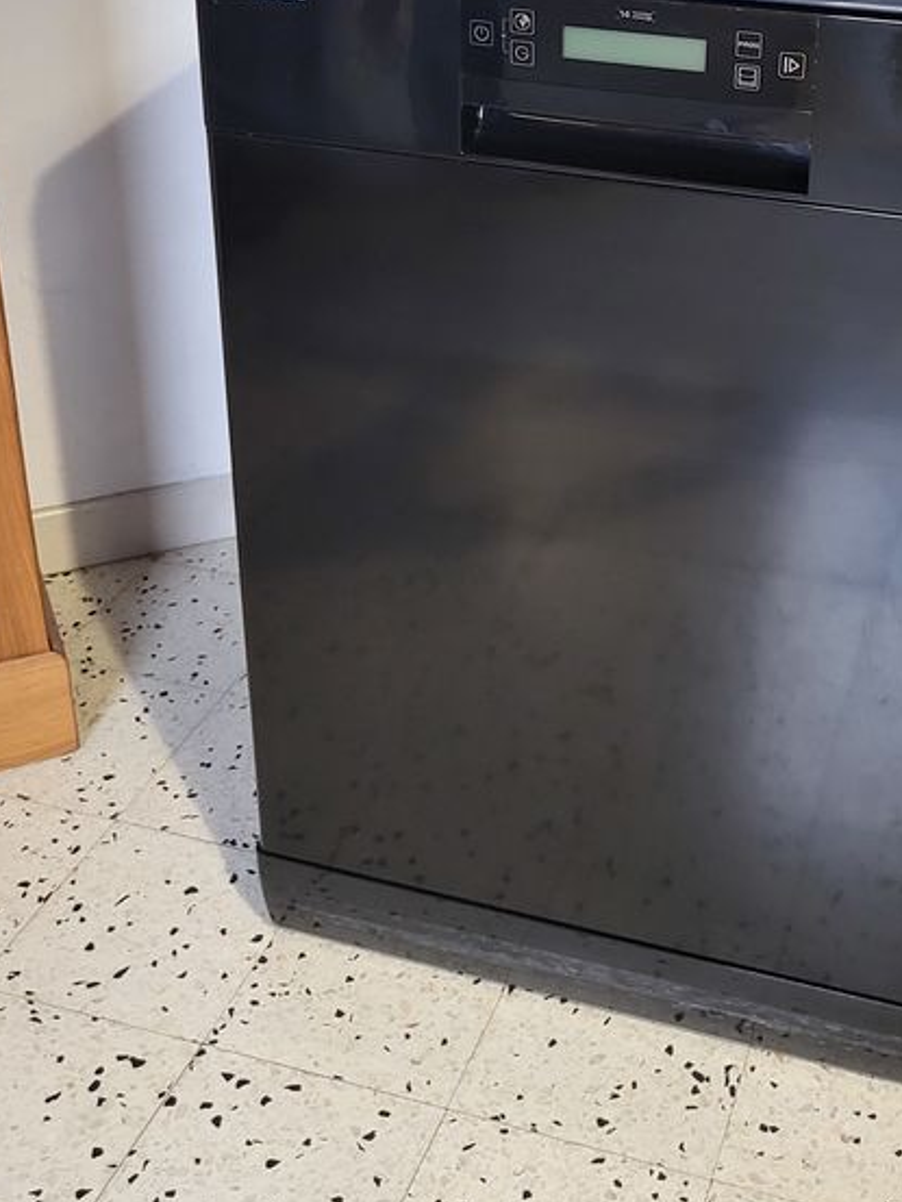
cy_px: 280
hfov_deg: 30.5
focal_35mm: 47
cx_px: 650
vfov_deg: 39.2
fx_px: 1632
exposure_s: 1/25
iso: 800
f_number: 1.8
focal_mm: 4.25
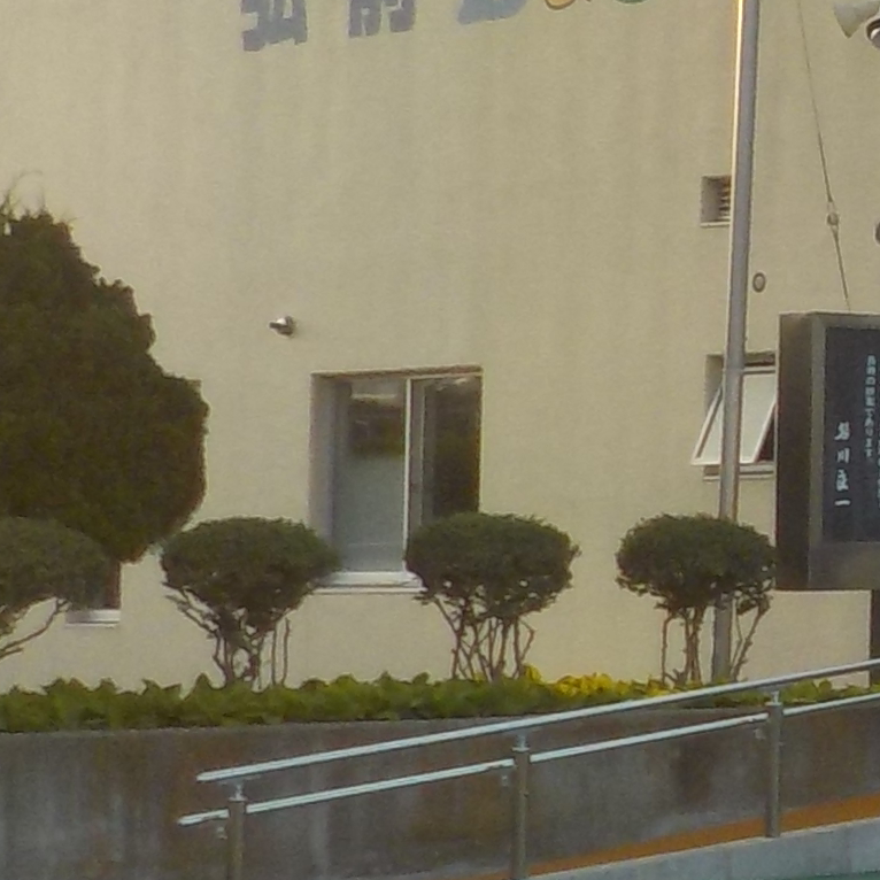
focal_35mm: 144
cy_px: 187
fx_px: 4142
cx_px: 2317
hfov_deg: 10.1
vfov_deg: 12.1
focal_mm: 4.1
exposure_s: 1/250
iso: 125
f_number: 3.3
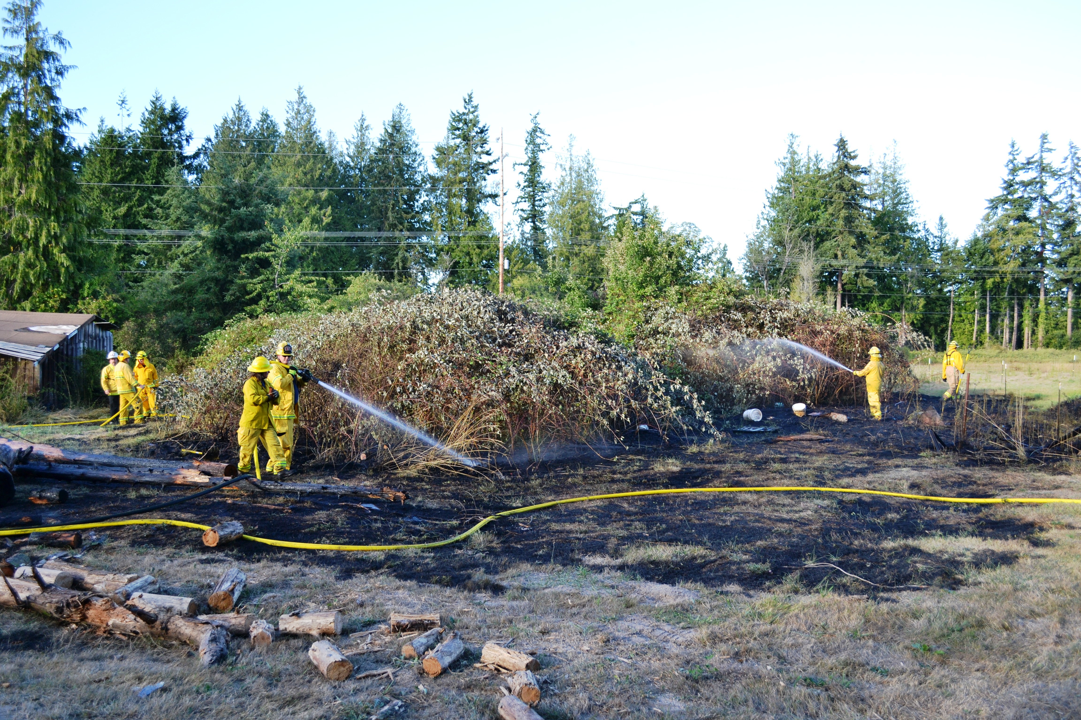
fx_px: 901
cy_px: 360
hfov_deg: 61.9
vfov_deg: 43.6
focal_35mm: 30
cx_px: 540
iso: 180
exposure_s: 1/125
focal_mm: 20
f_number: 5.6
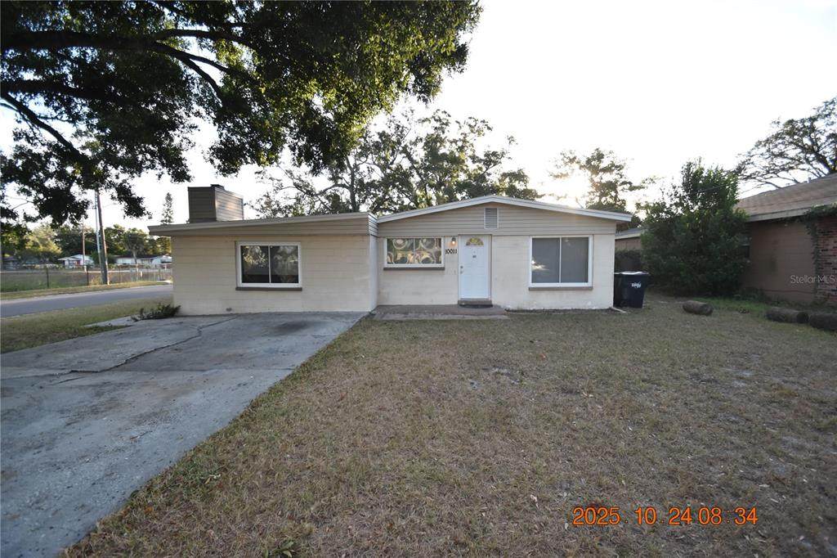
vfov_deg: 77.3
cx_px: 418
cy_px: 279
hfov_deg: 100.4
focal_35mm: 15
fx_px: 349
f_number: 3.5
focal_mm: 10
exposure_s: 1/1500
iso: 800
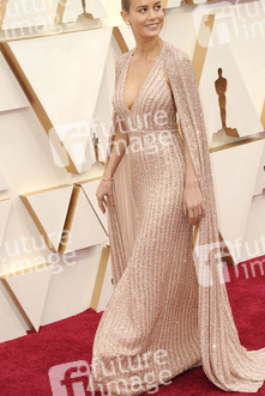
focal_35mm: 87
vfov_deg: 23.4
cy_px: 199
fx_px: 960
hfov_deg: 15.7
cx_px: 146
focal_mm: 72
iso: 1250
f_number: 8
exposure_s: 1/200
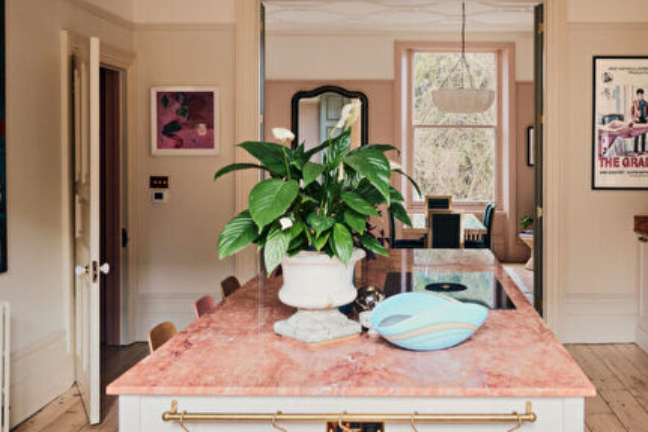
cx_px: 418
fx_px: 702
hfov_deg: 48.9
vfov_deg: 33.9
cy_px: 150
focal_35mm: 39
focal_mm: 24
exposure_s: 1/25
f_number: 5.6
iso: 100
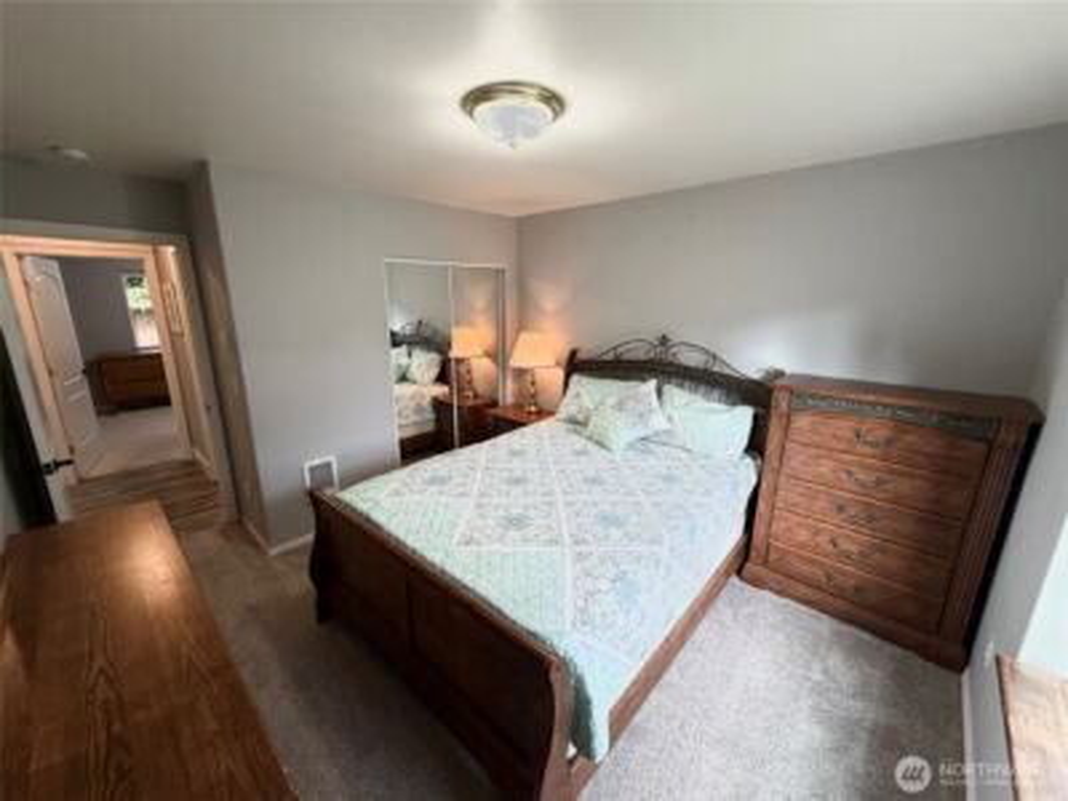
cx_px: 534
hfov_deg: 102.1
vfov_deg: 85.7
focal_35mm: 14
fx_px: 432
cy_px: 400
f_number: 2.2
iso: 250
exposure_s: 1/120
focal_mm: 2.22
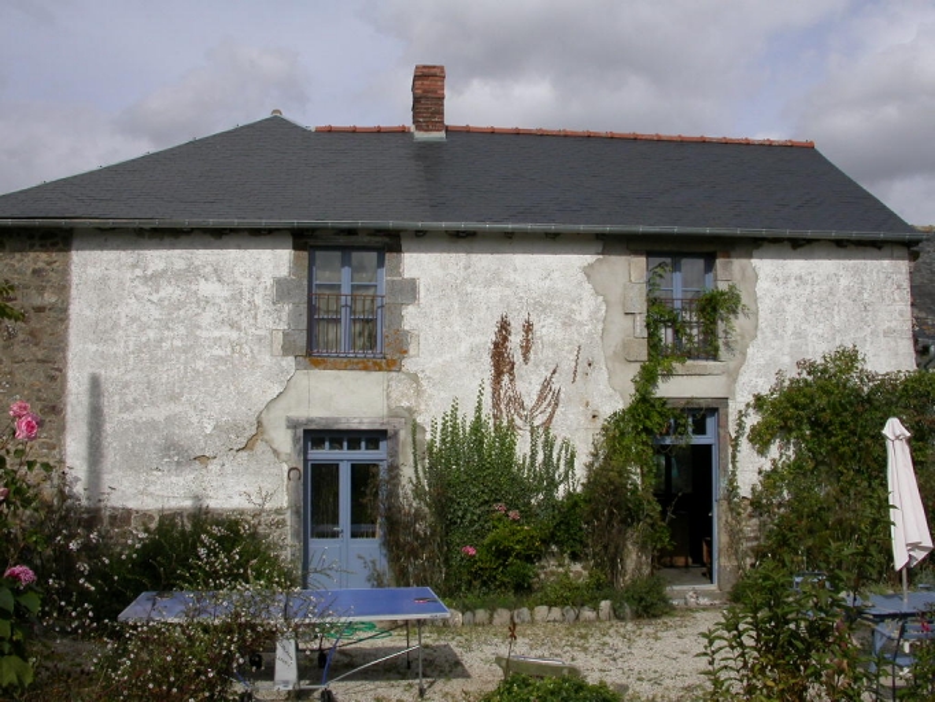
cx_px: 468
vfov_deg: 37.7
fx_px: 1027
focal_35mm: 38
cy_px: 351
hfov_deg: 49.0
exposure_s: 1/732
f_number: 7.5
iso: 100
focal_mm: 7.85
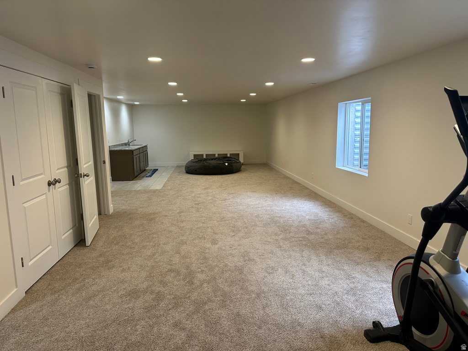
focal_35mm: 24
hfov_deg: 71.6
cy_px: 176
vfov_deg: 56.8
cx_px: 234
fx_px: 324
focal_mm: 6.86
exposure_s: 1/60
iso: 200
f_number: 1.78
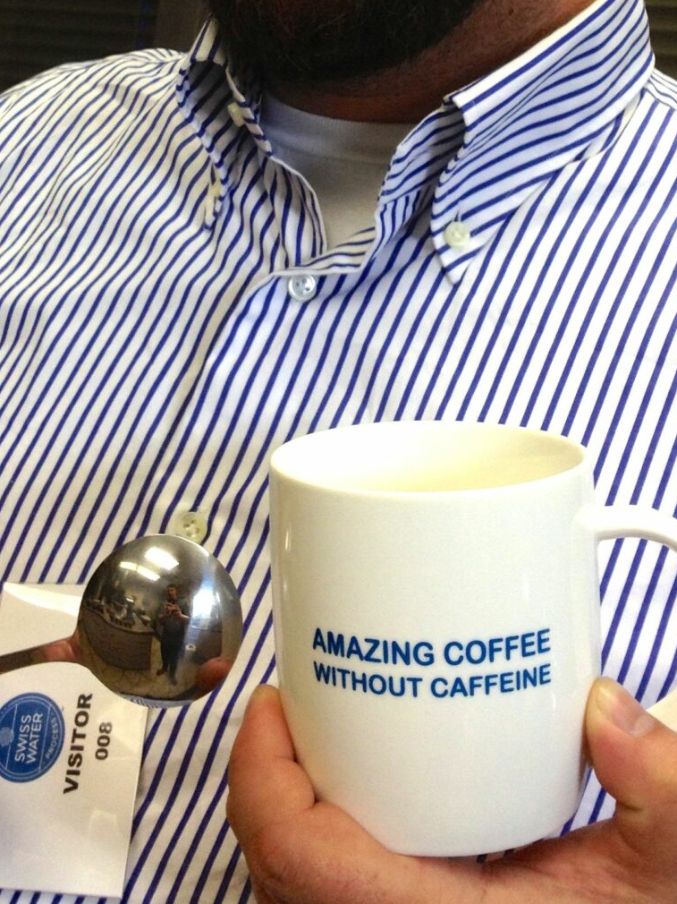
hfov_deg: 20.7
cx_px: 310
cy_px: 82
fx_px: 1852
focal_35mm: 71
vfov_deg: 26.4
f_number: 2.4
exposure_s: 1/60
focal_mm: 4.28
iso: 50
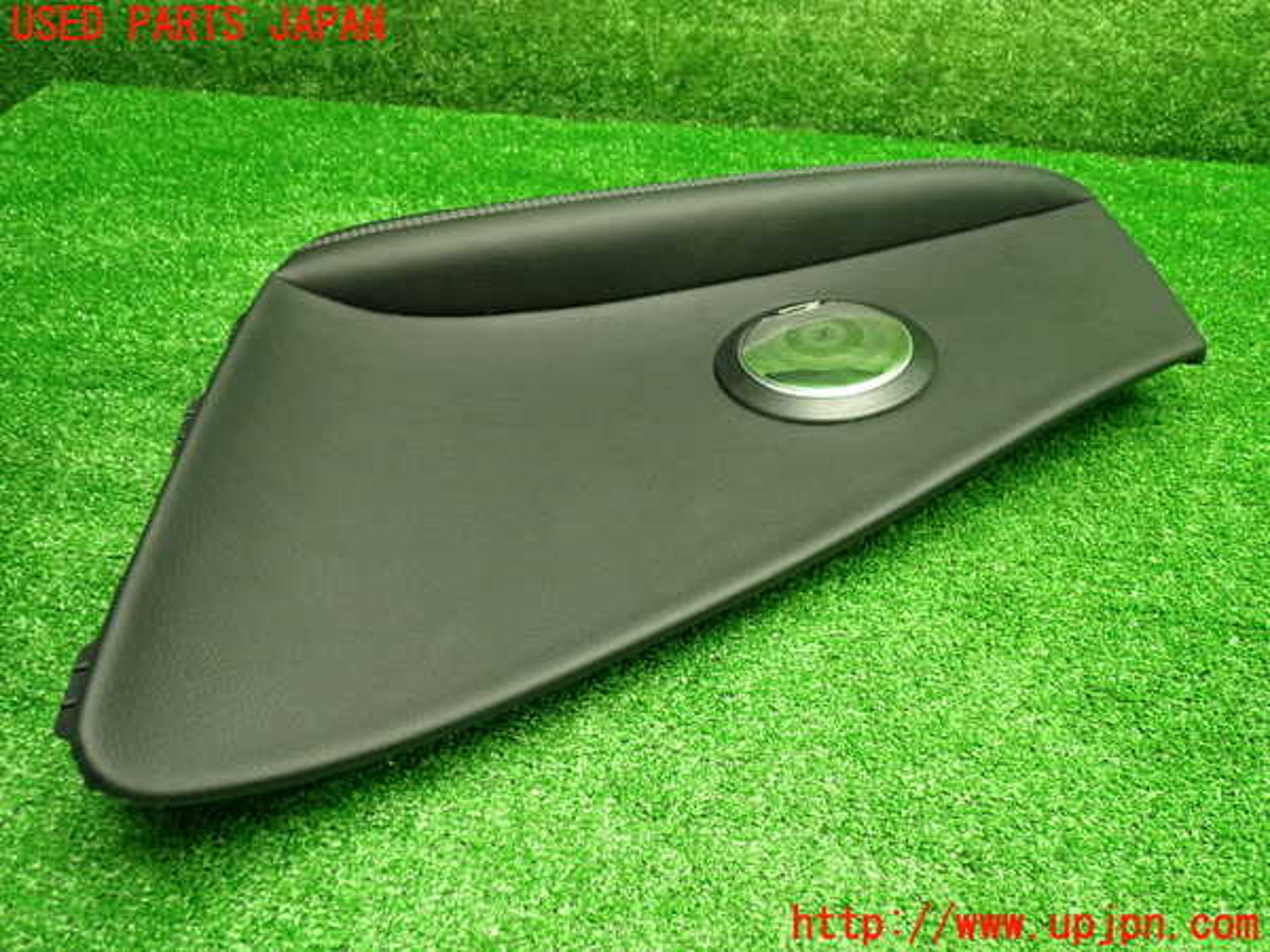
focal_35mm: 30
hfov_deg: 60.0
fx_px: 1101
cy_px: 476
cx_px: 635
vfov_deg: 46.8
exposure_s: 1/30
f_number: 2.3
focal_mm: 5.4
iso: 320
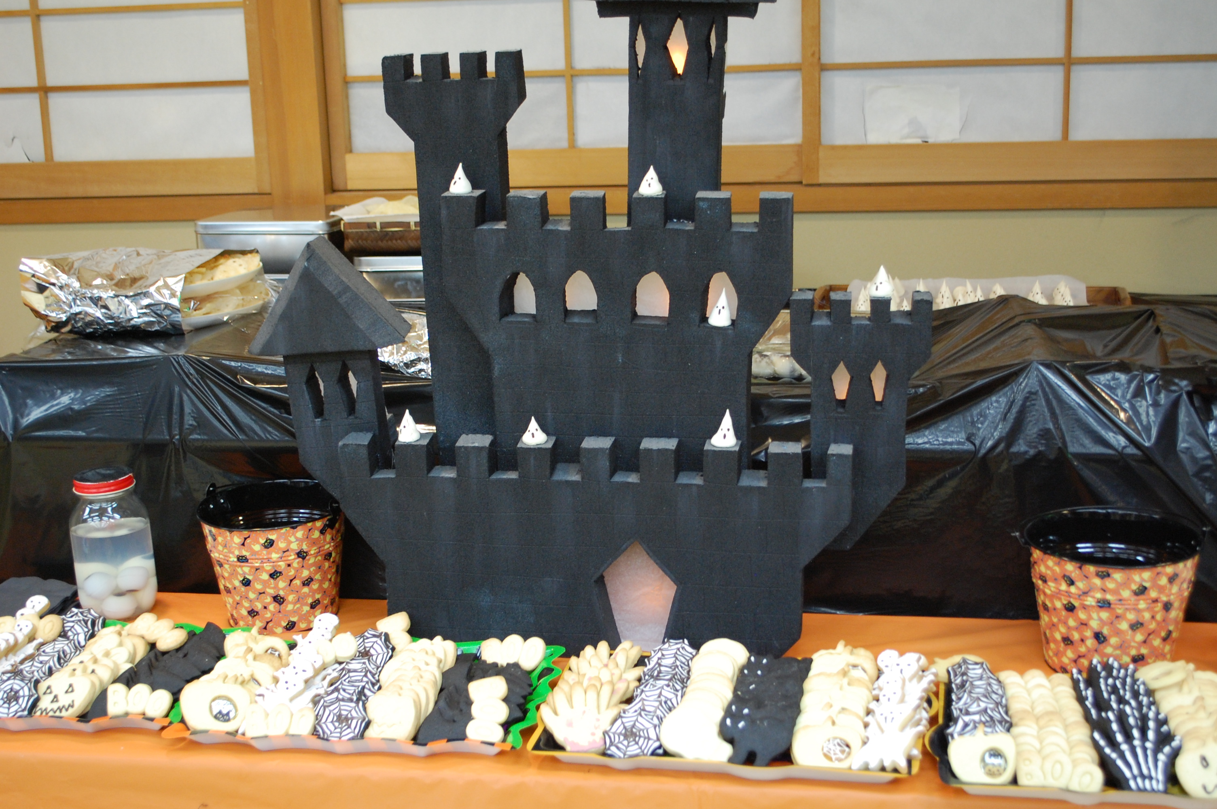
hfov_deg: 41.1
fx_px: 1621
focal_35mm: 48
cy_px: 404
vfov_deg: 28.0
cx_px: 608
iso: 800
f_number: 4.8
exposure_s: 1/8
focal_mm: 32
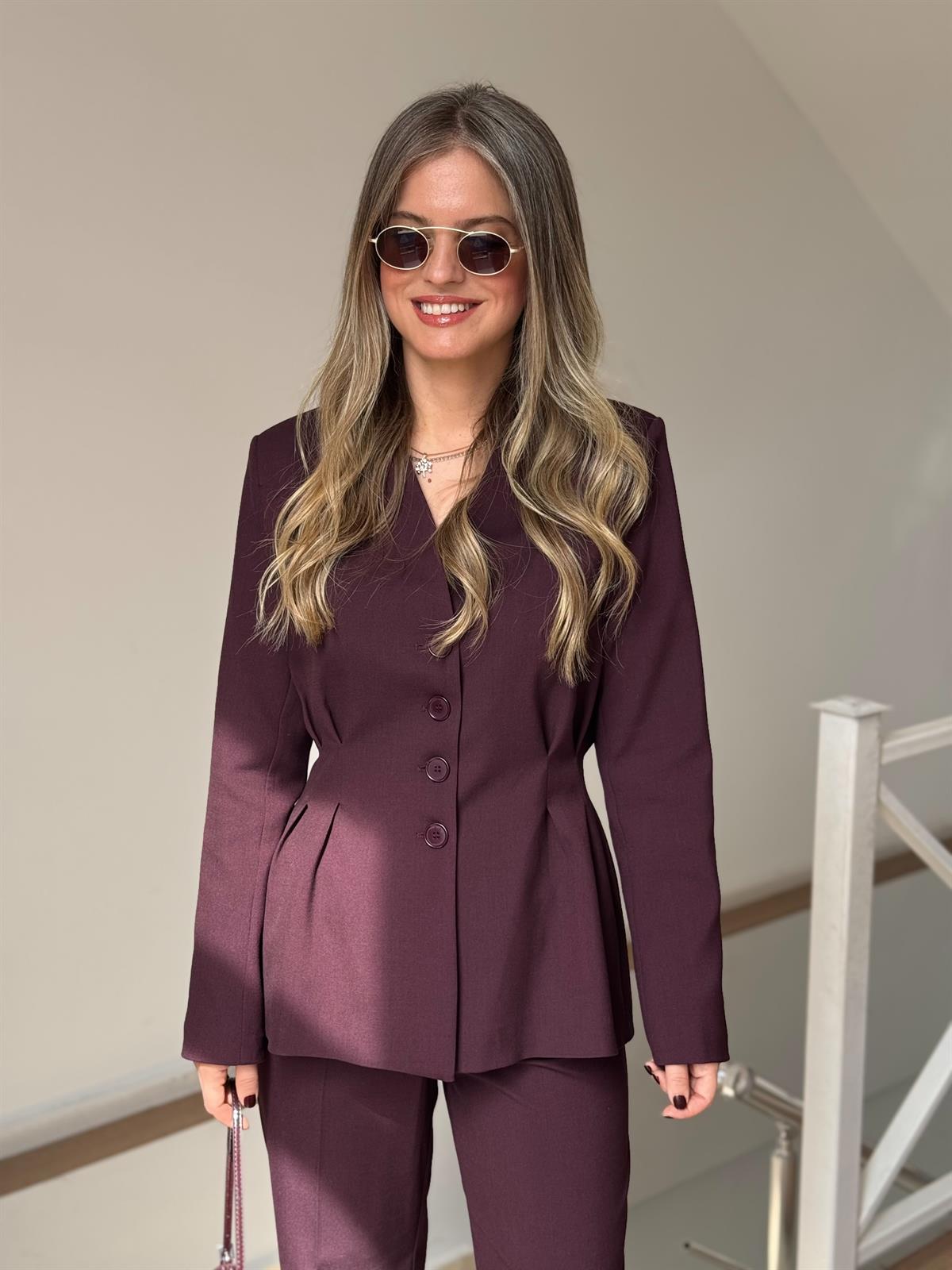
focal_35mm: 48
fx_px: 1760
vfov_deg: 39.7
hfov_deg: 30.3
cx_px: 476
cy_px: 635
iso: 64
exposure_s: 1/225
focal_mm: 6.76
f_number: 1.78
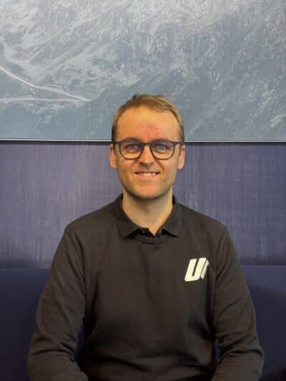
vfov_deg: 36.8
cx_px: 143
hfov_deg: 28.0
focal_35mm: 52
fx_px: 573
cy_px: 190
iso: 40
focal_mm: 5.96
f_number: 1.6
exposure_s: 1/50
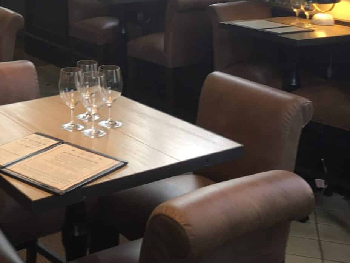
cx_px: 6
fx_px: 647
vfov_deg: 21.8
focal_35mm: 64
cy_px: -22
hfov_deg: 28.5
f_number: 2.2
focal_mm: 4.15
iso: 25
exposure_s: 1/60
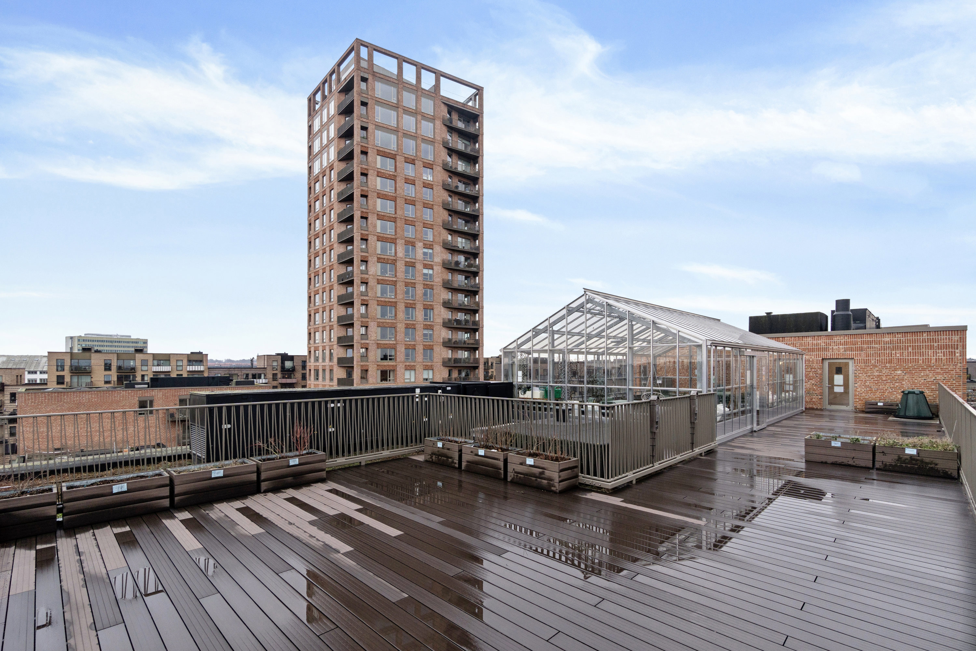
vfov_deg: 77.3
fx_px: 407
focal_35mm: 15
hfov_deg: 100.4
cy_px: 326
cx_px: 488
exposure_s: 1/125
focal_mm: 10
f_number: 8
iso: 250
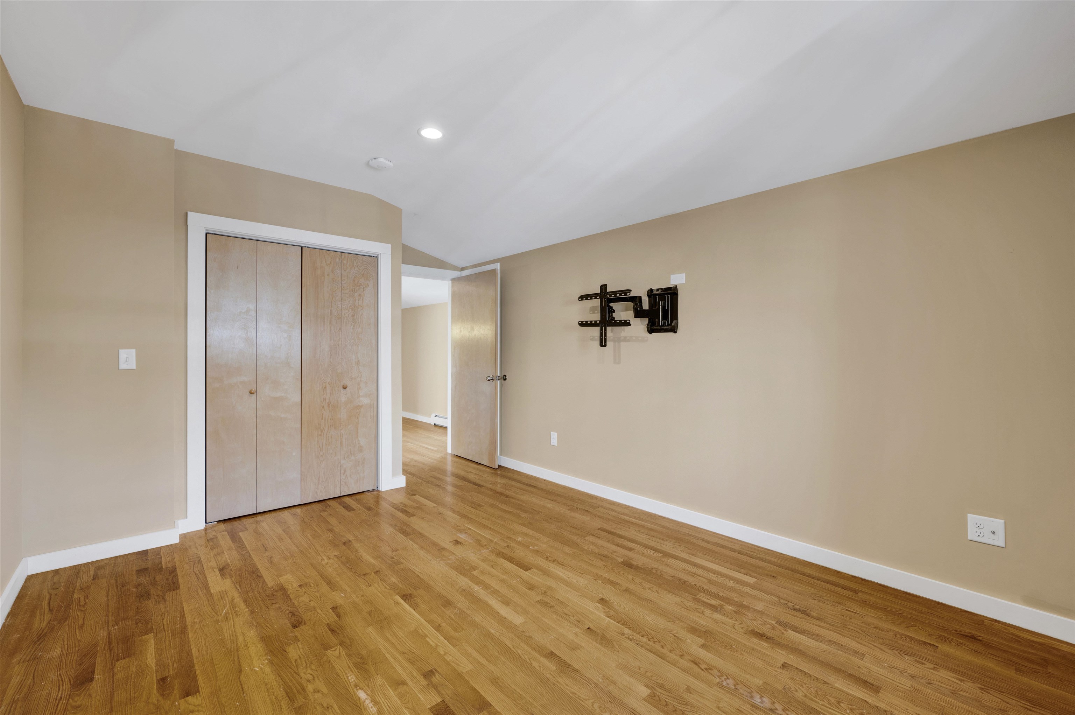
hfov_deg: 100.4
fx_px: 448
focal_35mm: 15
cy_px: 358
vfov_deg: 77.2
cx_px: 538
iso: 250
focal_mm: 15
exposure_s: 1/2
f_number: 7.1
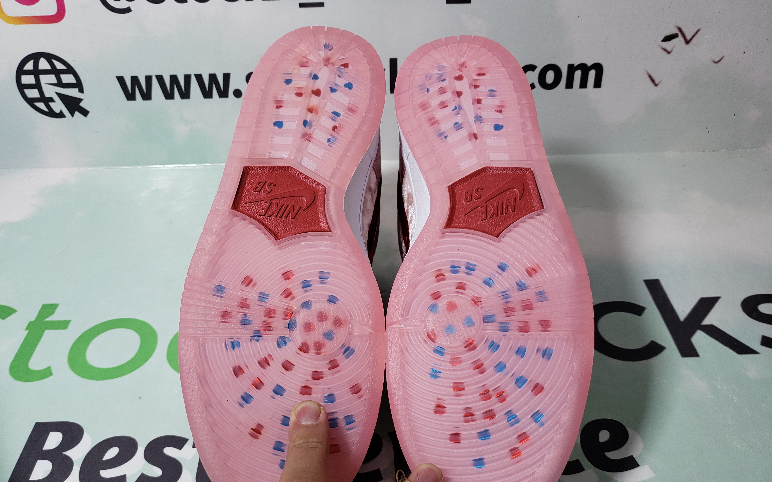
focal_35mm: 28
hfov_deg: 66.5
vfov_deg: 44.4
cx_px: 383
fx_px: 589
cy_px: 281
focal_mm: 4.3
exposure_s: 1/498
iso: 50
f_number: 1.5
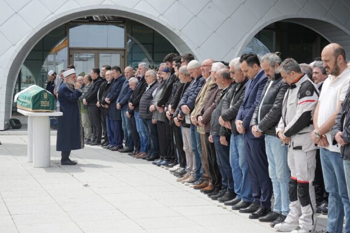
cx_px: 180
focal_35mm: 75
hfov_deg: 27.0
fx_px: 729
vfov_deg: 18.2
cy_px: 111
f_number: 11
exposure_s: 1/320
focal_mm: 70
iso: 320
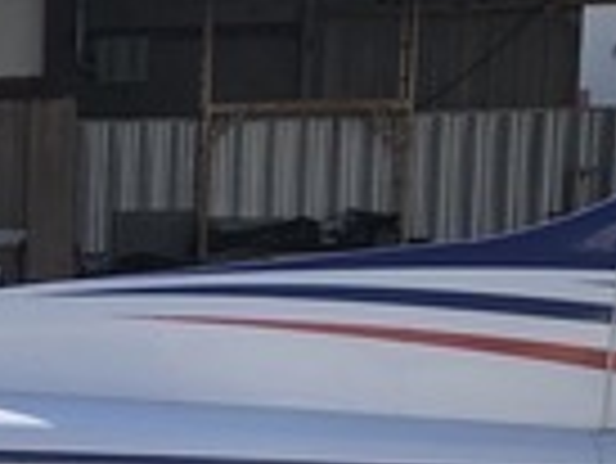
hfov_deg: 13.1
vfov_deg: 11.1
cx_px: -607
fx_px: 2333
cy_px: 604
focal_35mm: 131
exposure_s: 1/2000
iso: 20
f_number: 1.8
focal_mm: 3.99
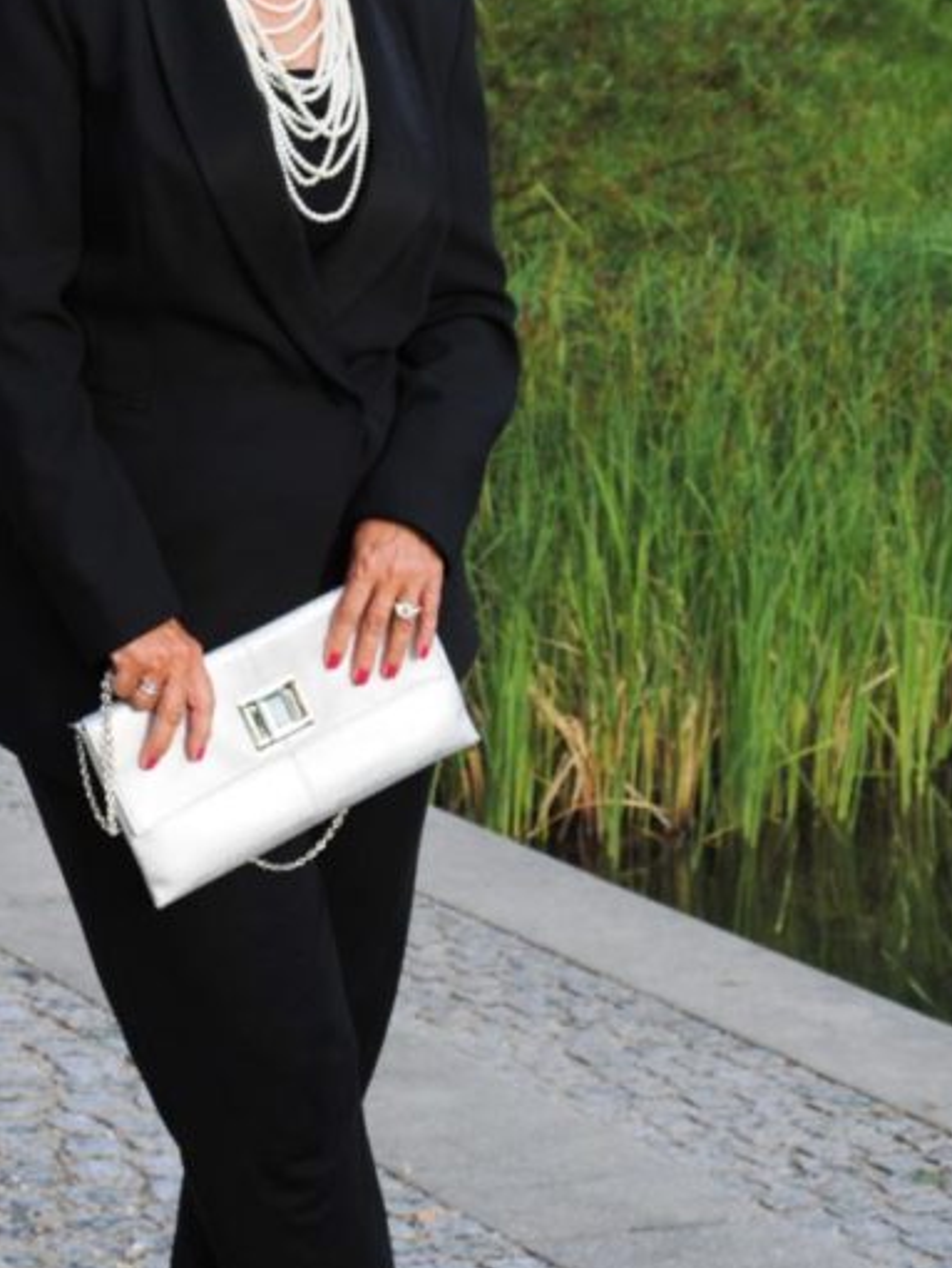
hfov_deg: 10.8
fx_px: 5019
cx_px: 326
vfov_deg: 14.4
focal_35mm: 137
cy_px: 540
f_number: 8
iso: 100
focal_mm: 50
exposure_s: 1/80
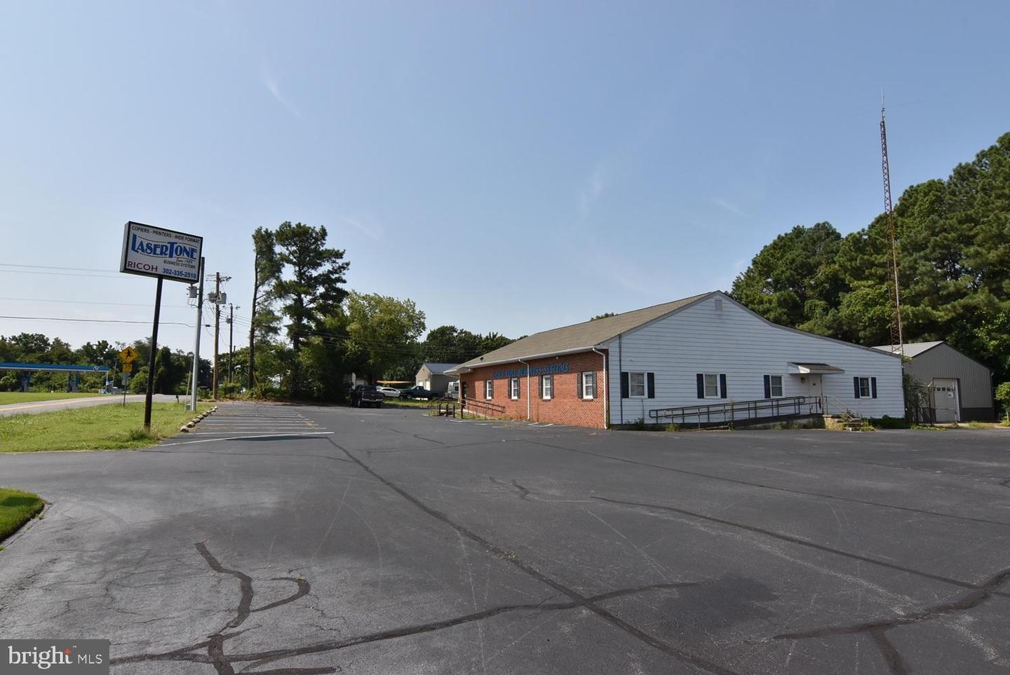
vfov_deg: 59.6
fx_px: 590
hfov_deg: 81.2
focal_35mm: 21
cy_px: 338
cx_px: 505
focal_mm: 14
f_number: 14
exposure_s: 1/800
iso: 640
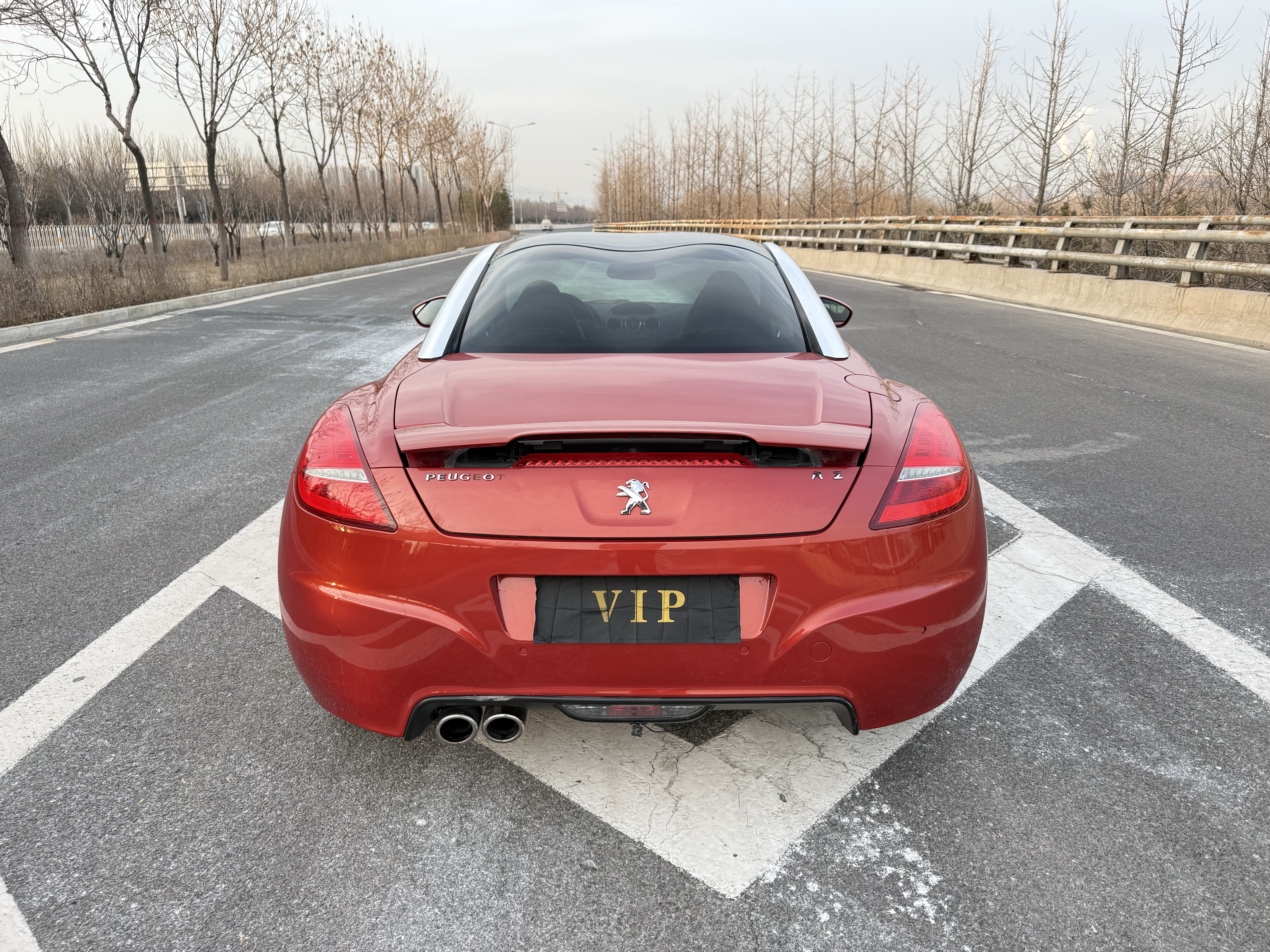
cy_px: 476
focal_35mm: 24
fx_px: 881
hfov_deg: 71.6
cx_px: 635
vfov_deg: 56.8
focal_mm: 6.76
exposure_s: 1/166
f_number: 1.78
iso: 80
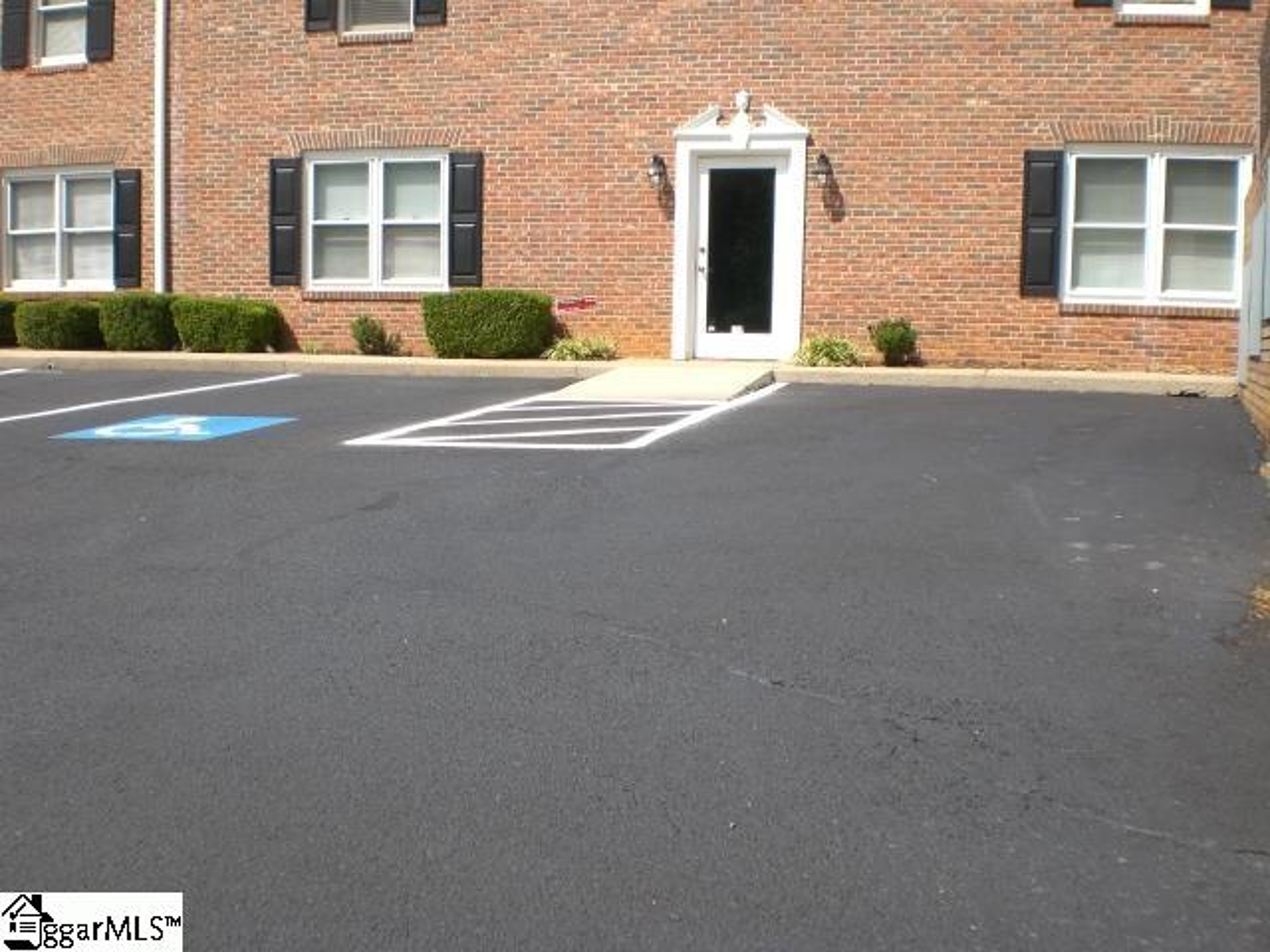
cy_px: 476
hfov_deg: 49.0
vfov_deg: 37.7
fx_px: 1394
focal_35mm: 38
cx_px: 635
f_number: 4.4
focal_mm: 6.3
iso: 50
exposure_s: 1/400
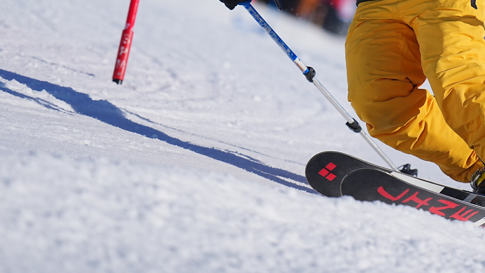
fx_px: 4038
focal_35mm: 314
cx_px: 371
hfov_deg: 6.9
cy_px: -27
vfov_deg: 3.9
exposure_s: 1/5000
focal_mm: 129
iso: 100
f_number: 2.8
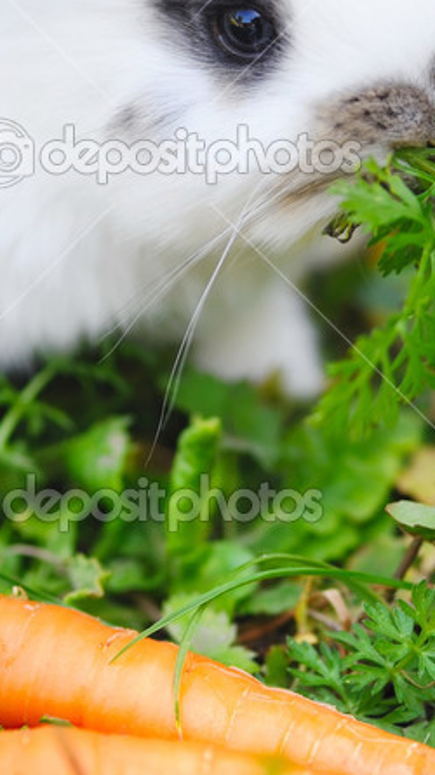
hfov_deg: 4.8
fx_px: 5193
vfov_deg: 8.5
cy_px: 156
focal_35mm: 253
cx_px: 163
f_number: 4
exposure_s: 1/400
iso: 400
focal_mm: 105
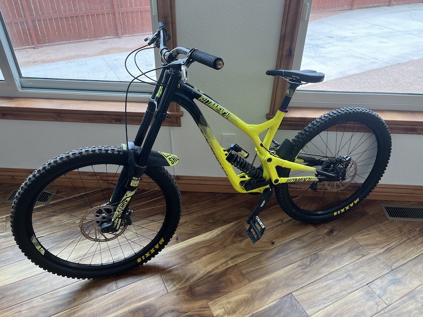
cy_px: 158
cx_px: 212
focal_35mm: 26
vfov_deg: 53.1
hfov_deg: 67.3
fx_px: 318
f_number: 1.6
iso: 50
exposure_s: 1/225
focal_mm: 5.1
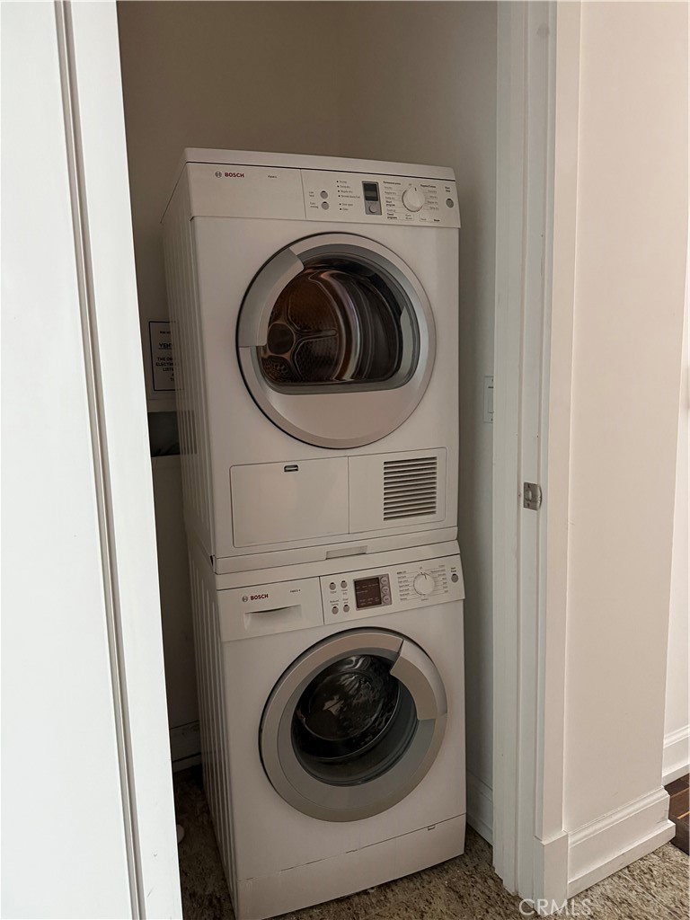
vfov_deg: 71.6
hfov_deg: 56.8
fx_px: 638
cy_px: 460
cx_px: 345
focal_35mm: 24
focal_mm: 6.76
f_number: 1.78
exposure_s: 1/40
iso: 800
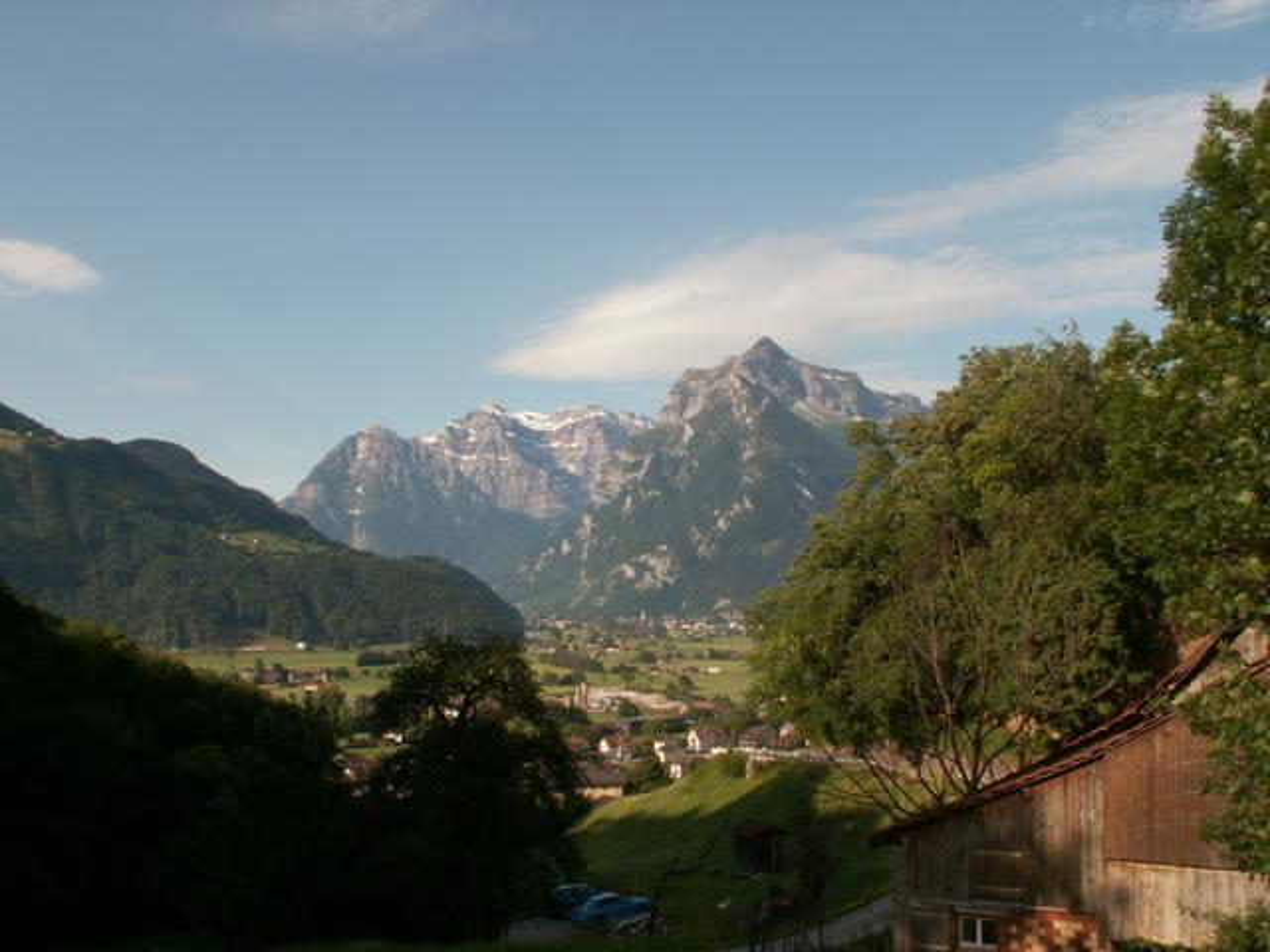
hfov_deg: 52.6
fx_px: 1284
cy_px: 476
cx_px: 635
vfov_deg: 40.7
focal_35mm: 35
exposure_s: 1/200
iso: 50
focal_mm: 5.86
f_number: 6.3
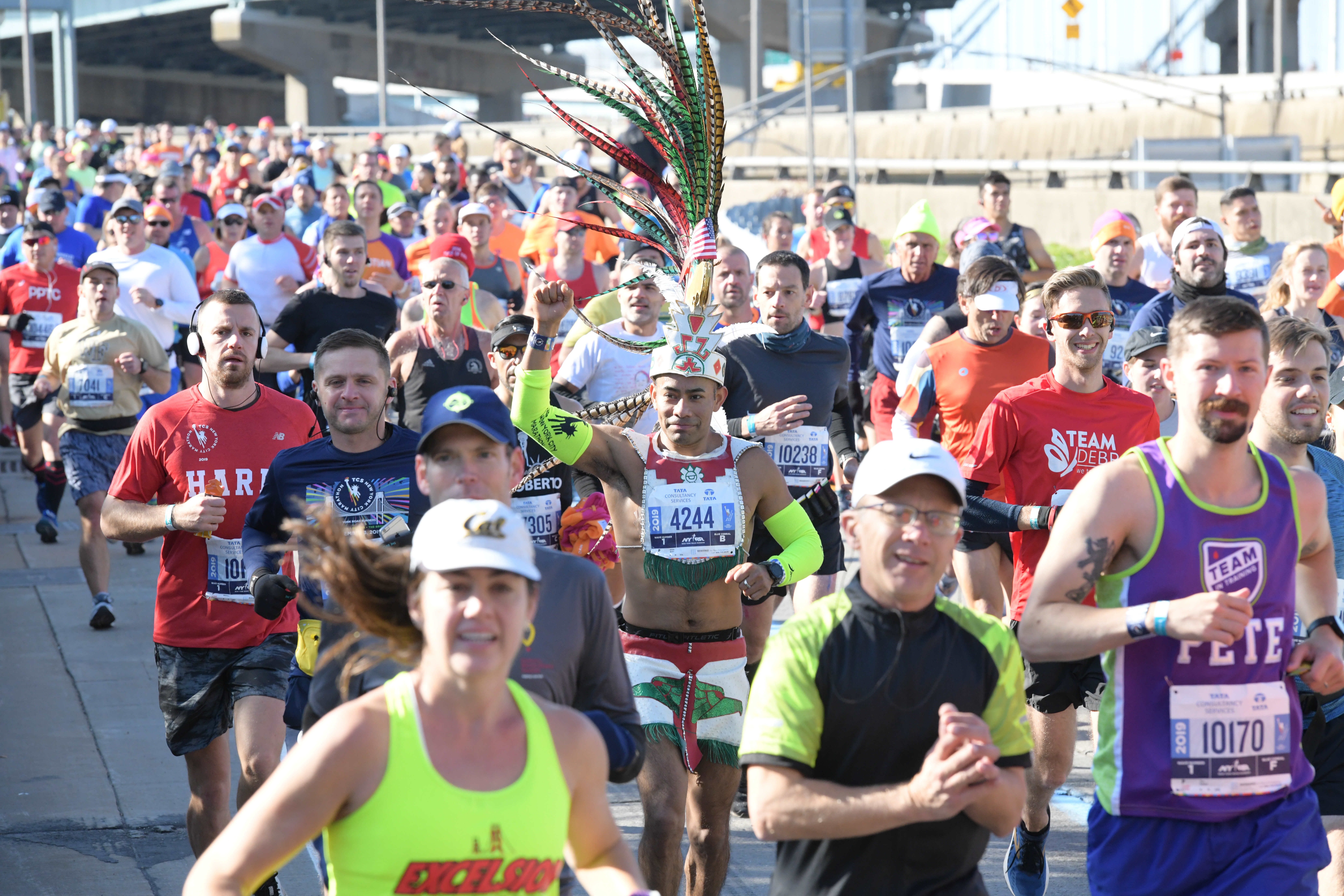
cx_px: 672
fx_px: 6346
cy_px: 448
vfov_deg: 8.1
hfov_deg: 12.1
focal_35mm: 170
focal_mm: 170
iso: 1800
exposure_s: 1/1000
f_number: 9
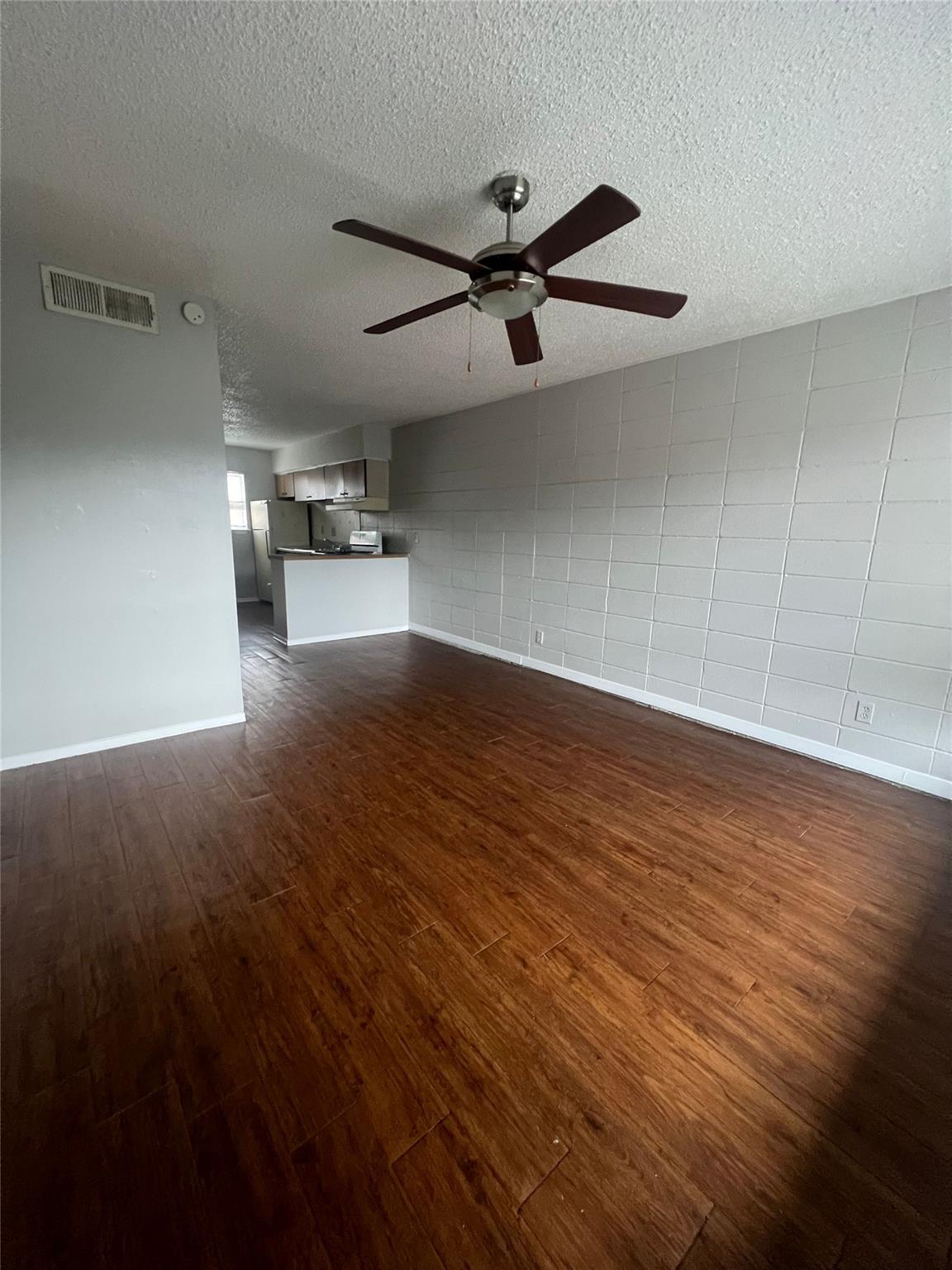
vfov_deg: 106.2
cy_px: 635
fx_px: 477
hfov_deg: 89.9
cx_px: 476
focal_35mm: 13
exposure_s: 1/60
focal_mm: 1.57
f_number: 1.8
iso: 500
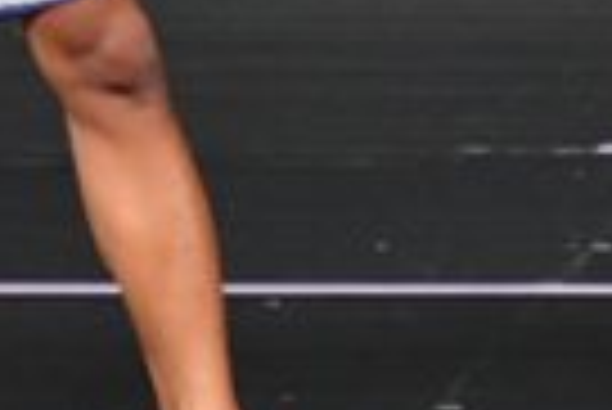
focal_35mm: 1793
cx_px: 1262
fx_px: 30513
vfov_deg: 0.8
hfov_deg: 1.1
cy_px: -383
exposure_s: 1/400
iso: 4000
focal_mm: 210
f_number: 5.6
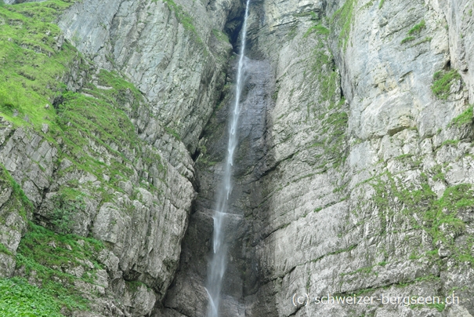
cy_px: 155
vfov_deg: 35.1
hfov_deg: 50.7
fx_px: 501
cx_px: 228
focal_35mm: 38
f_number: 6.3
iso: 800
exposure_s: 1/160
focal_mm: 24
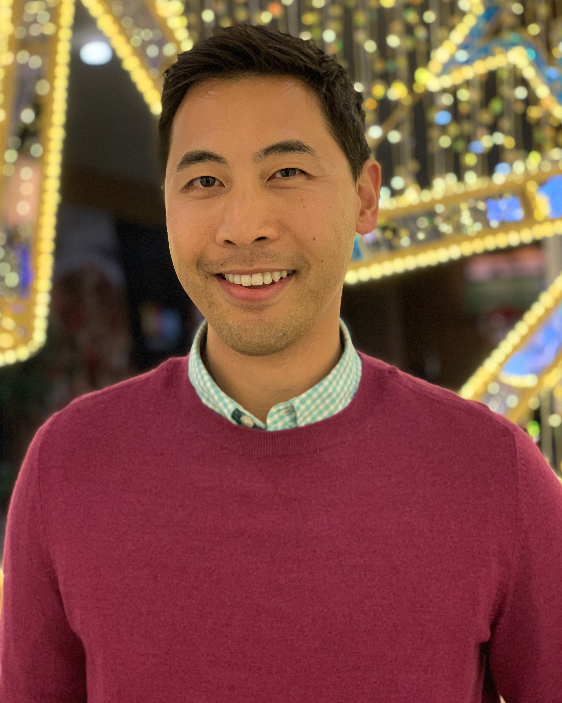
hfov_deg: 27.6
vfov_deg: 34.1
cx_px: 281
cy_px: 356
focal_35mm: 55
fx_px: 1143
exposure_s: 1/60
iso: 400
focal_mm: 6
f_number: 2.4
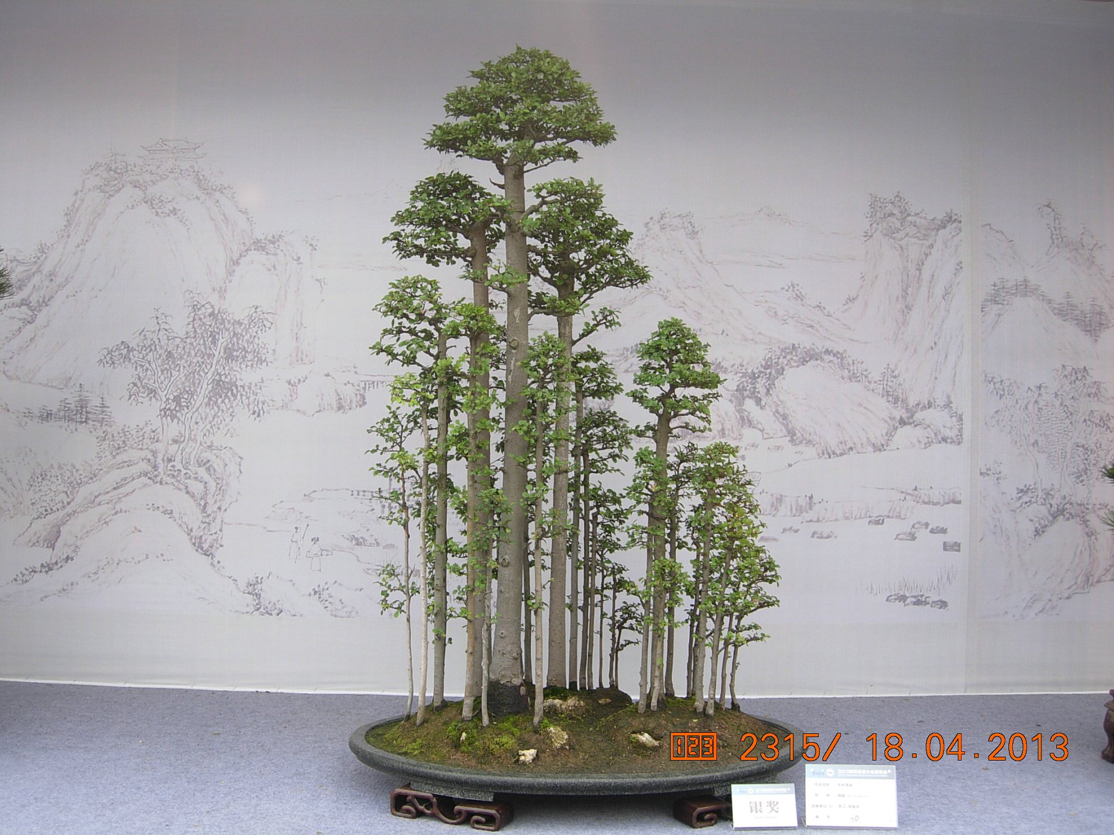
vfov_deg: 39.7
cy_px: 418
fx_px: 1159
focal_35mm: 36
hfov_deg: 51.4
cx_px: 557
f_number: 3.4
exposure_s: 1/114
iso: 50
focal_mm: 7.5
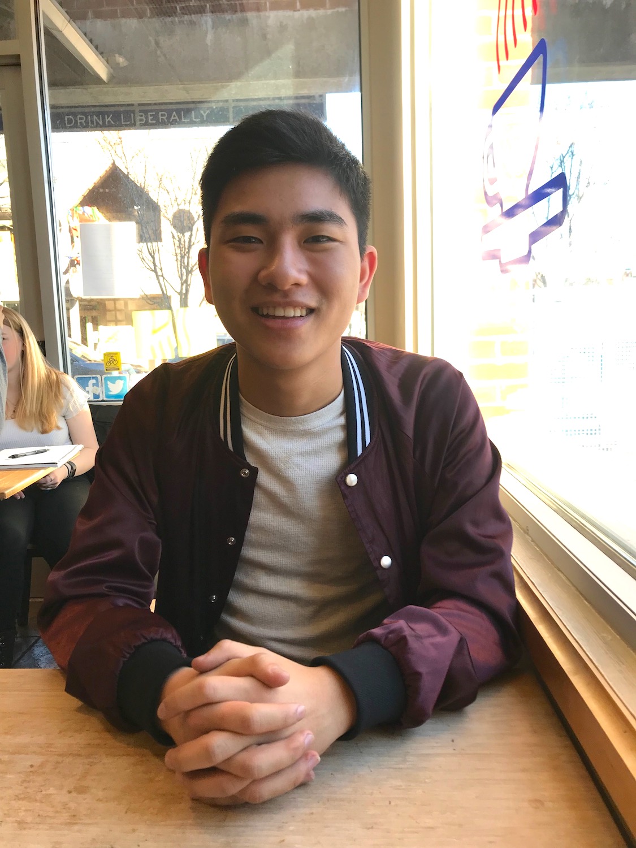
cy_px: 424
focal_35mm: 28
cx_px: 318
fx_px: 686
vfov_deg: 63.4
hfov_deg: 49.7
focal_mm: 3.99
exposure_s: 1/130
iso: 20
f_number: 1.8
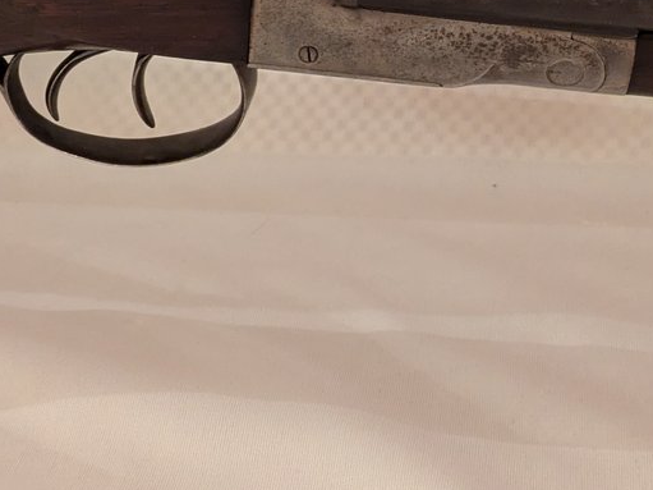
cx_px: 409
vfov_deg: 19.5
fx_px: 1396
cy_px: 44
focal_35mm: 74
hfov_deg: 26.3
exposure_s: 1/24
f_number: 1.89
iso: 1132
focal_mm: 5.43
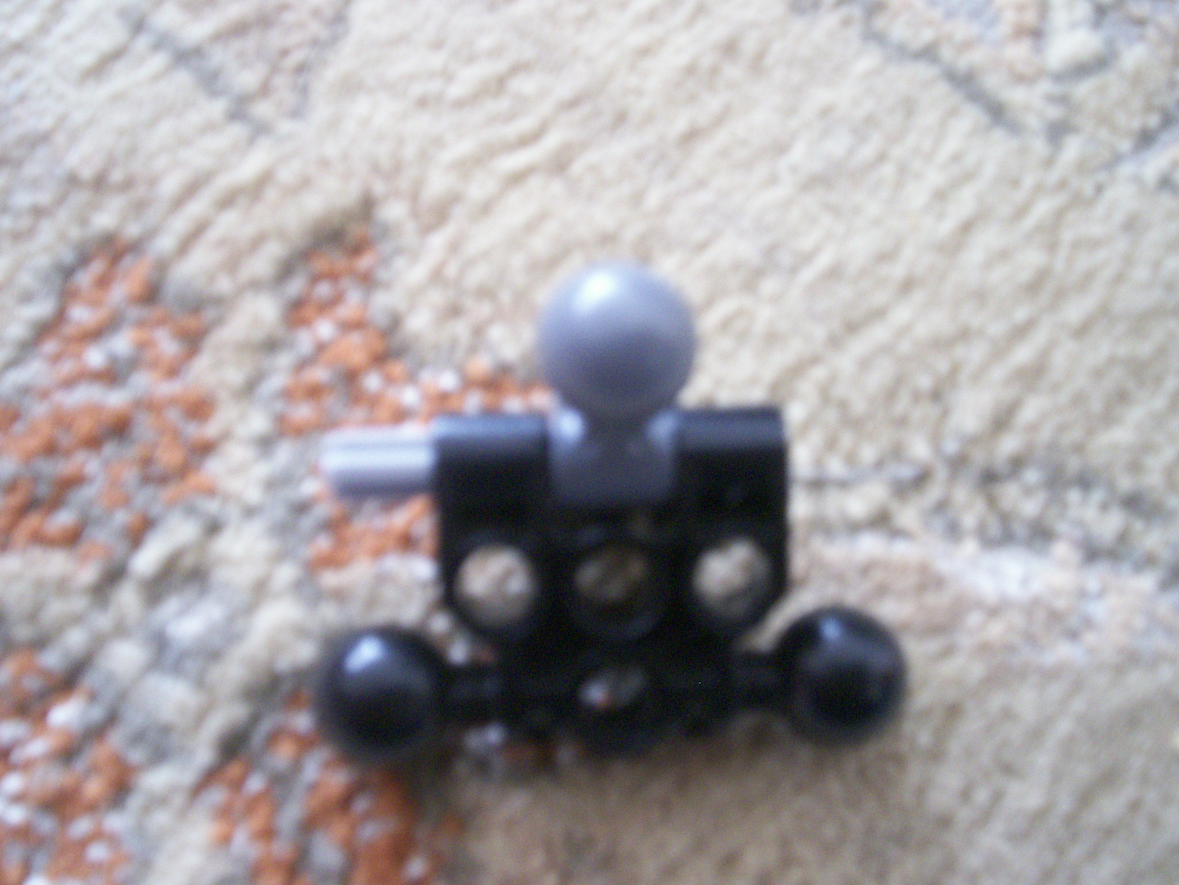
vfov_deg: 39.7
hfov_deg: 51.4
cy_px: 442
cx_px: 590
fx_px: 1226
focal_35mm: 36
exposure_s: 1/8
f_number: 4.5
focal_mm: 5.9
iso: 204
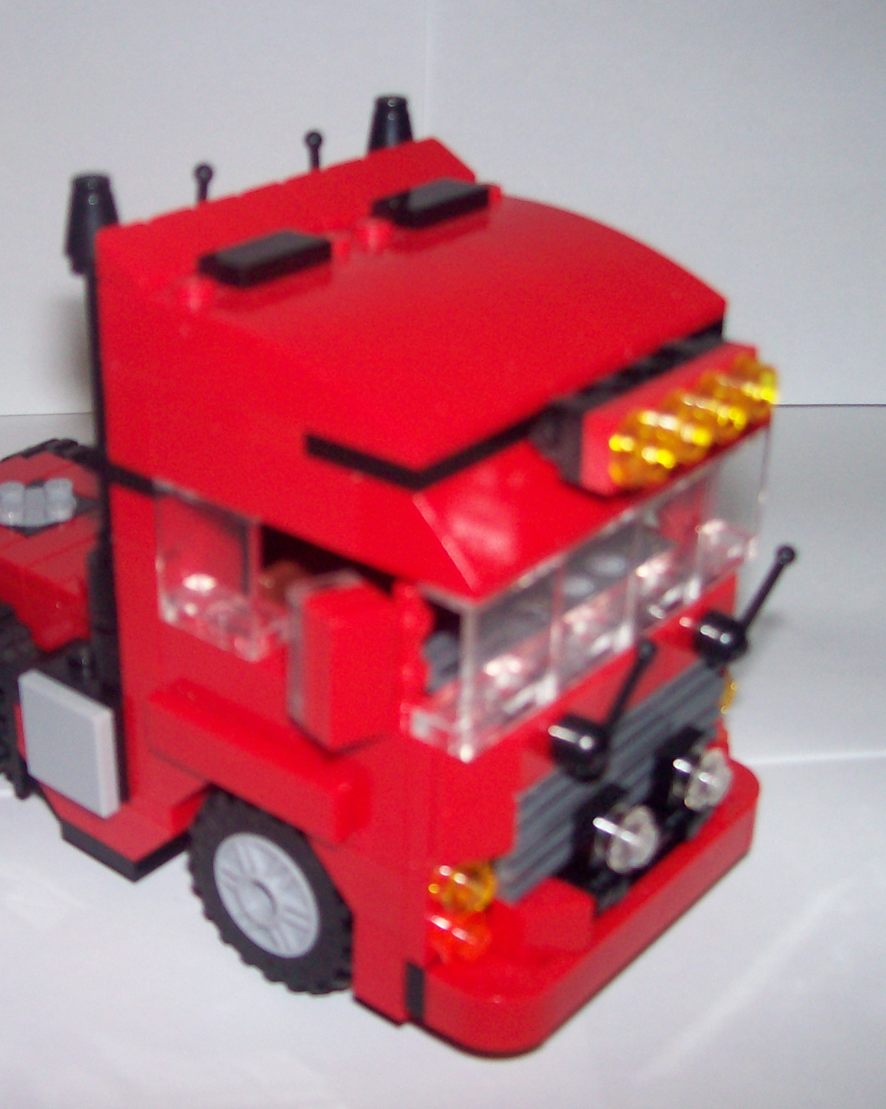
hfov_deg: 29.2
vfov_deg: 36.7
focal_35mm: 51
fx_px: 1672
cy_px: 530
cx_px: 228
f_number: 2.7
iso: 80
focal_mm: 6
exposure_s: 1/64
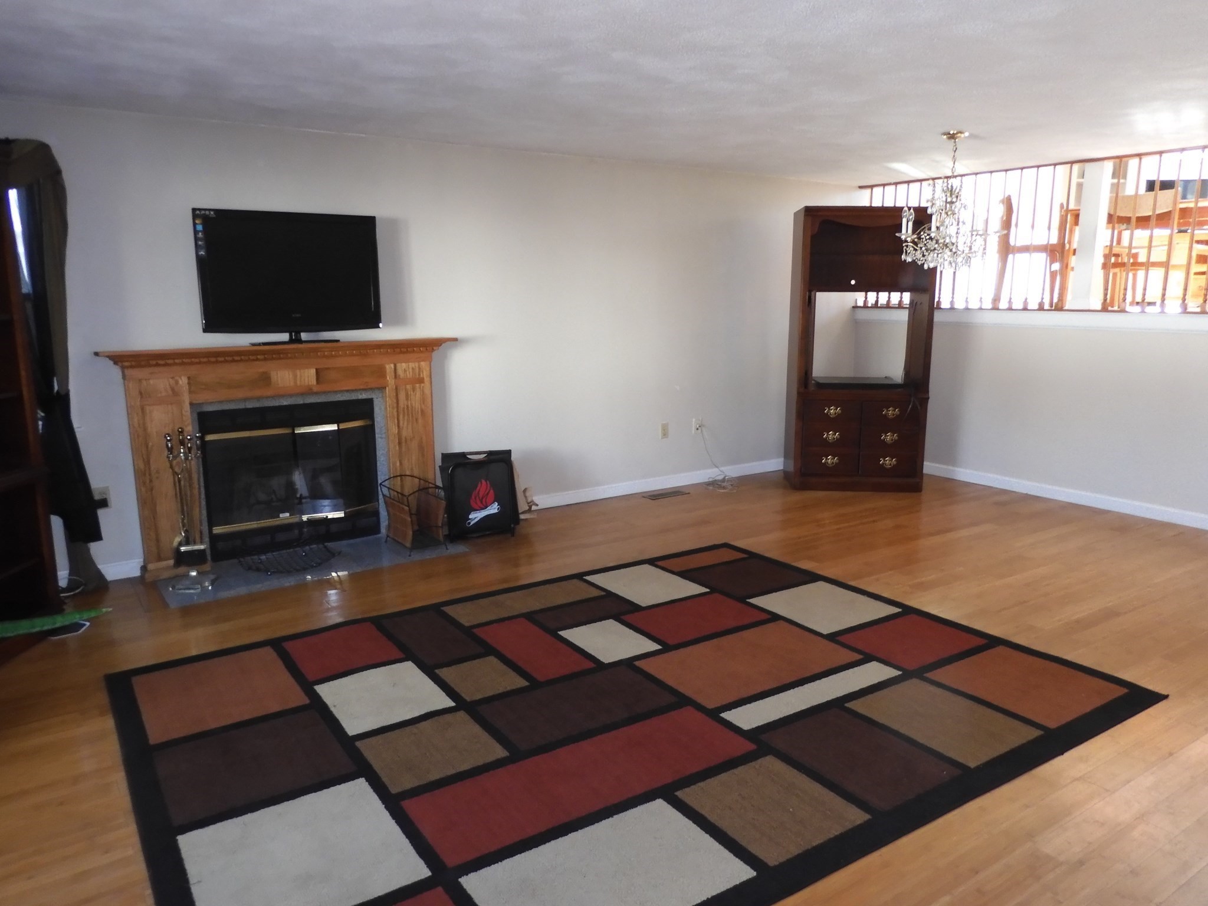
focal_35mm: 24
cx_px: 604
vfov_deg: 56.8
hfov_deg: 71.6
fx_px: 838
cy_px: 453
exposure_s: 1/30
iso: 320
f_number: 3.4
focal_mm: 4.3
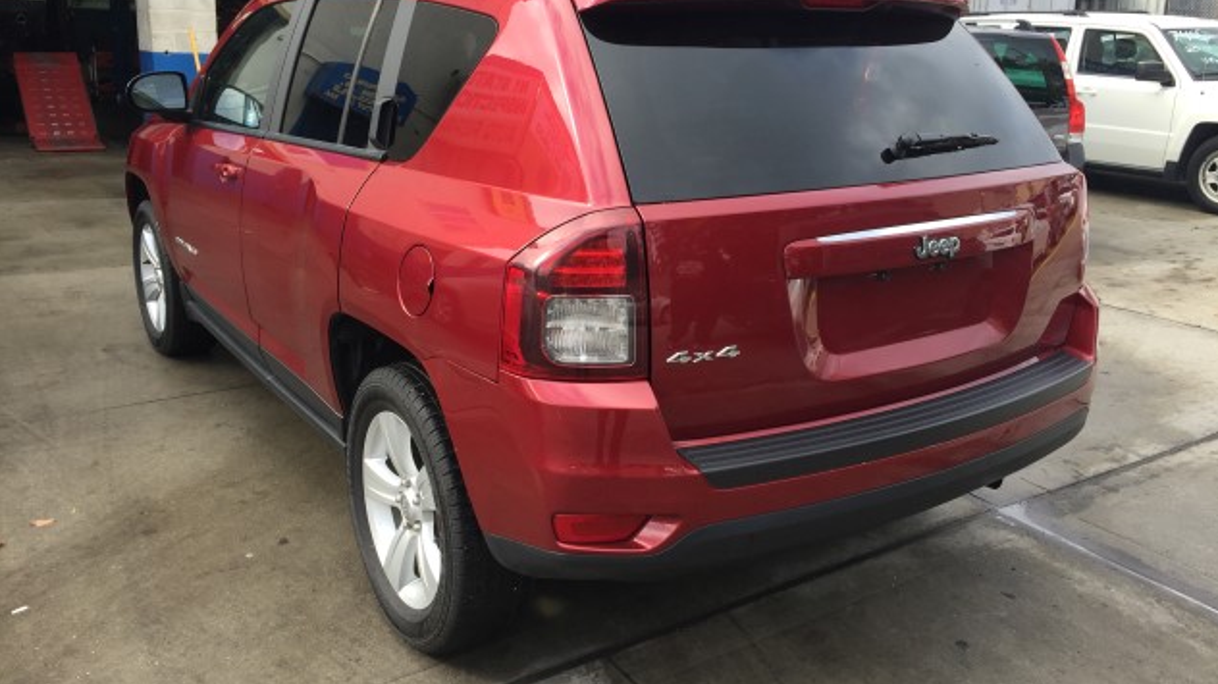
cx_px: 615
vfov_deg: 36.6
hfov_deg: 61.0
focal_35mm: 32
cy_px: 299
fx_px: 1033
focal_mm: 4.15
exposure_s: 1/353
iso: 32
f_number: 2.2
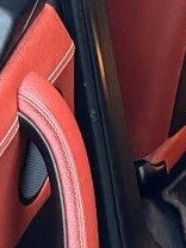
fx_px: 1103
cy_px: 48
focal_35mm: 154
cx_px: 457
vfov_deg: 12.8
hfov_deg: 8.7
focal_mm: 6.76
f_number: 1.78
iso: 1000
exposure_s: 1/40
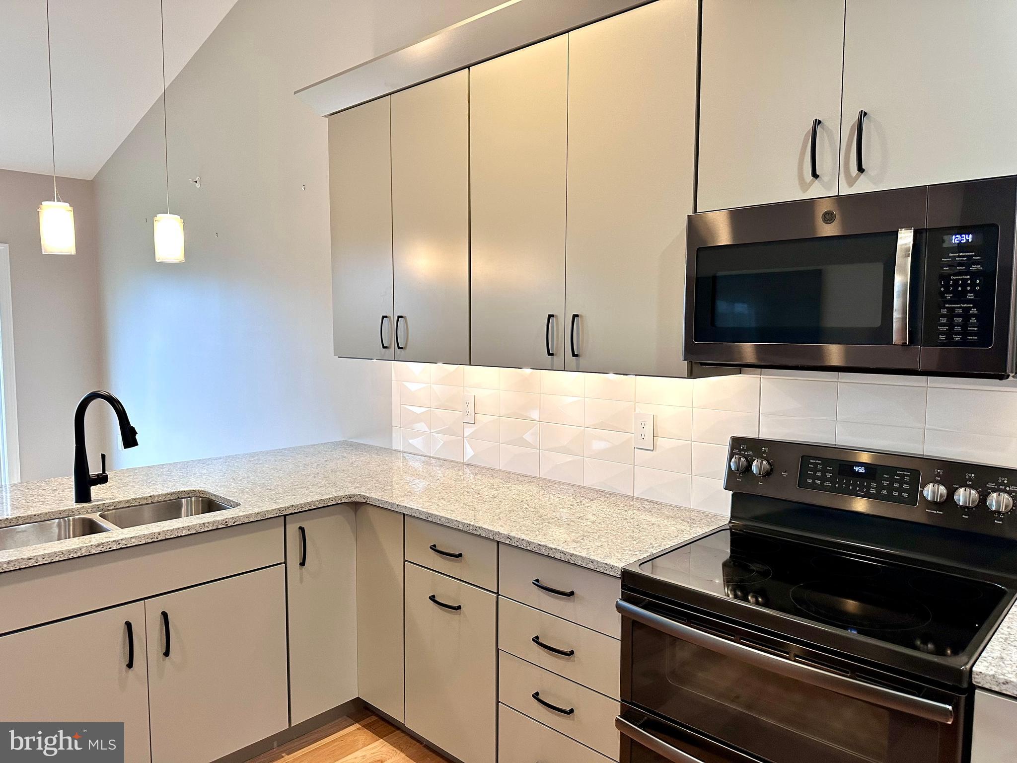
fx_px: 705
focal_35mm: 24
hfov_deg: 71.6
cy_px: 382
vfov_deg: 56.8
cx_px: 508
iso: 200
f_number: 1.78
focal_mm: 6.86
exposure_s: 1/120
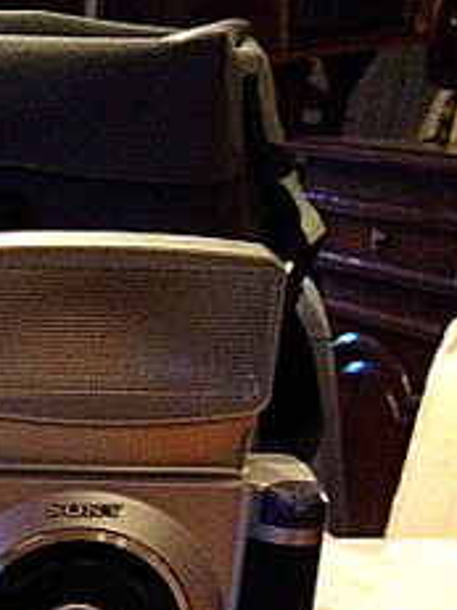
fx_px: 1603
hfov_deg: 15.6
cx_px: -103
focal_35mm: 91
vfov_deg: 20.2
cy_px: 724
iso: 640
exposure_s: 1/15
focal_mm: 4.28
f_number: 2.4
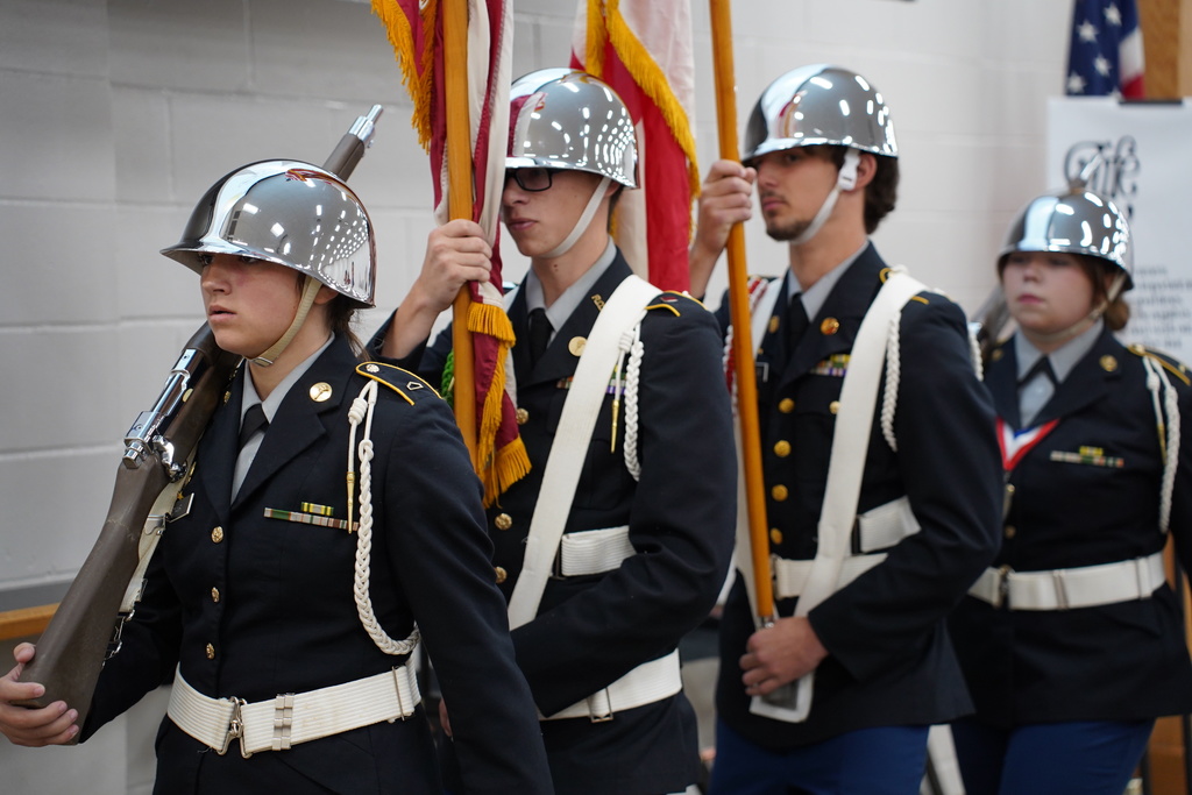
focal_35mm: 75
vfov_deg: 18.2
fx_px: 2484
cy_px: 398
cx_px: 596
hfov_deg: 27.0
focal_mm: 75
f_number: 2.8
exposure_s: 1/160
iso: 1600
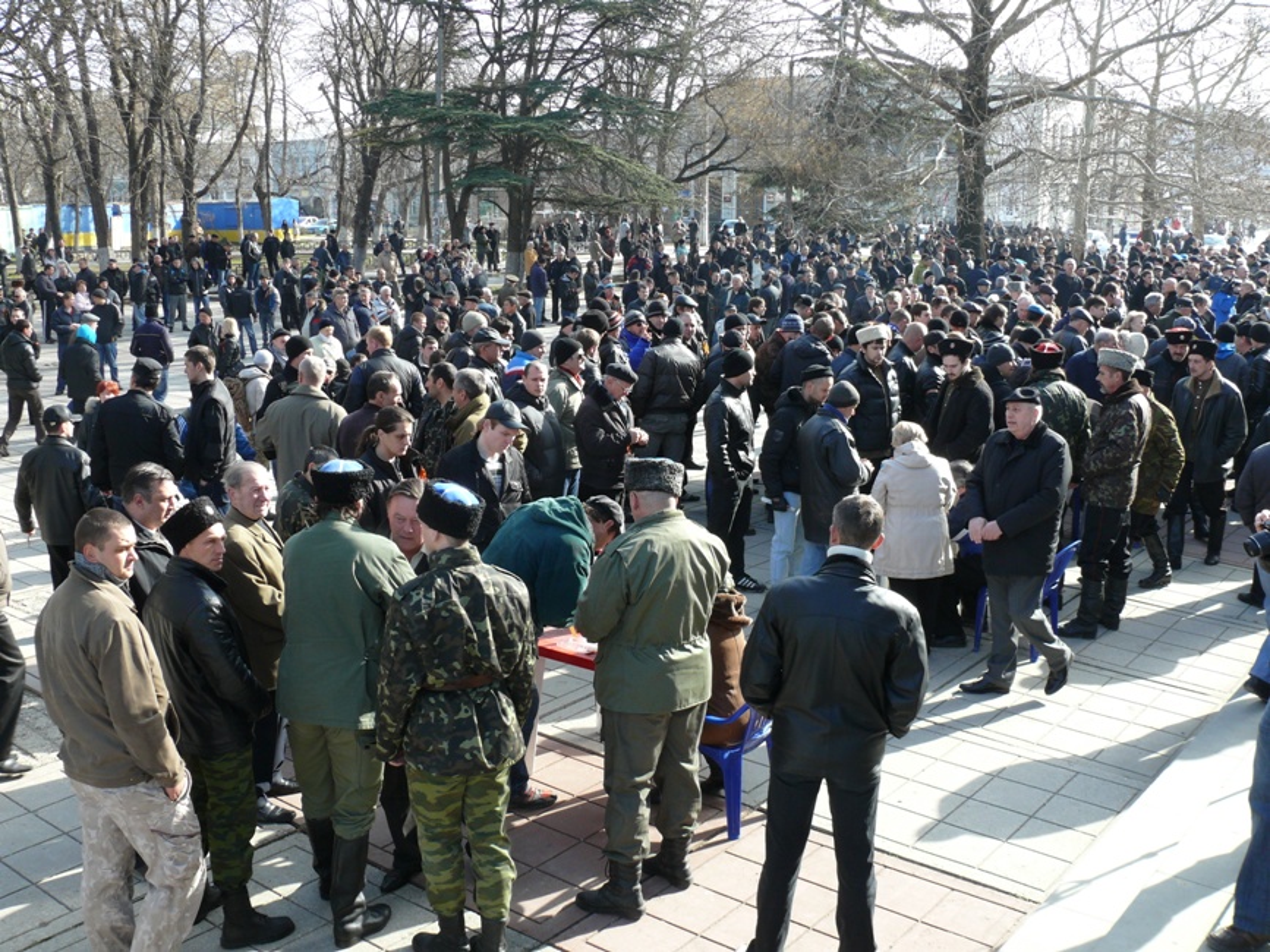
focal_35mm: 35
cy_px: 476
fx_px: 1284
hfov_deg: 52.6
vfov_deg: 40.7
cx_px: 635
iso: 100
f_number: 4
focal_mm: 7.4
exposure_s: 1/160
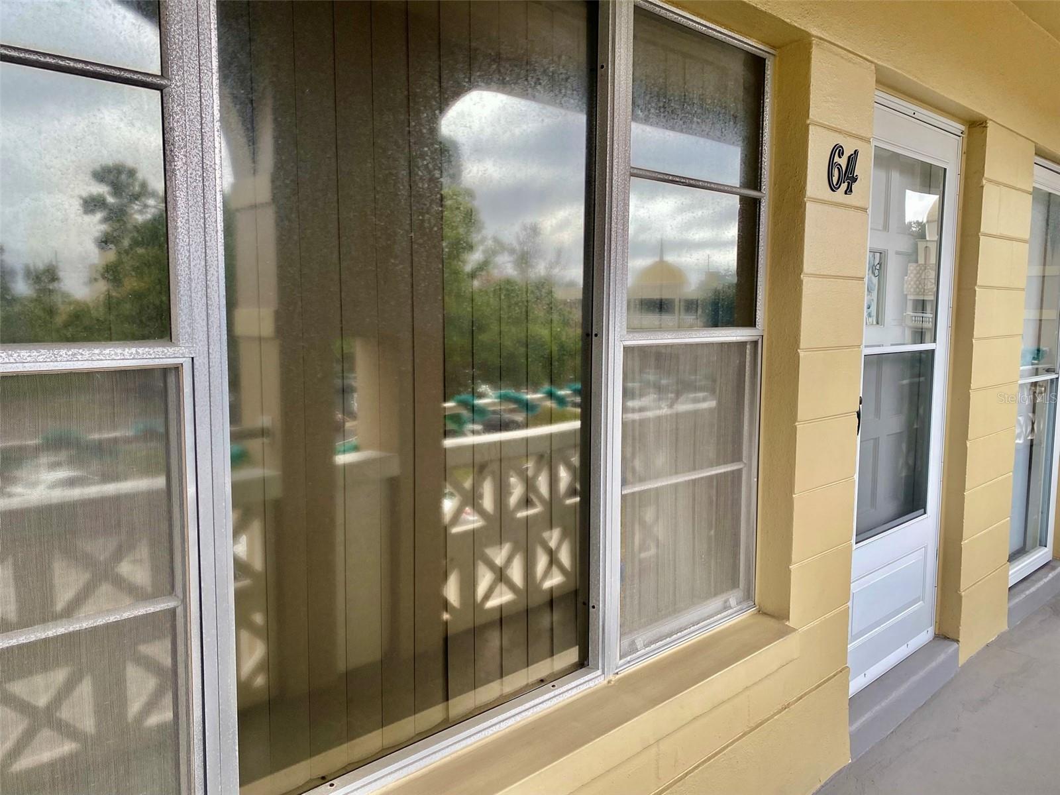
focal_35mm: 26
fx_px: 796
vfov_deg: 53.1
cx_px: 530
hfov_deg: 67.3
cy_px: 398
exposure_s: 1/508
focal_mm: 4.25
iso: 32
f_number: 1.8
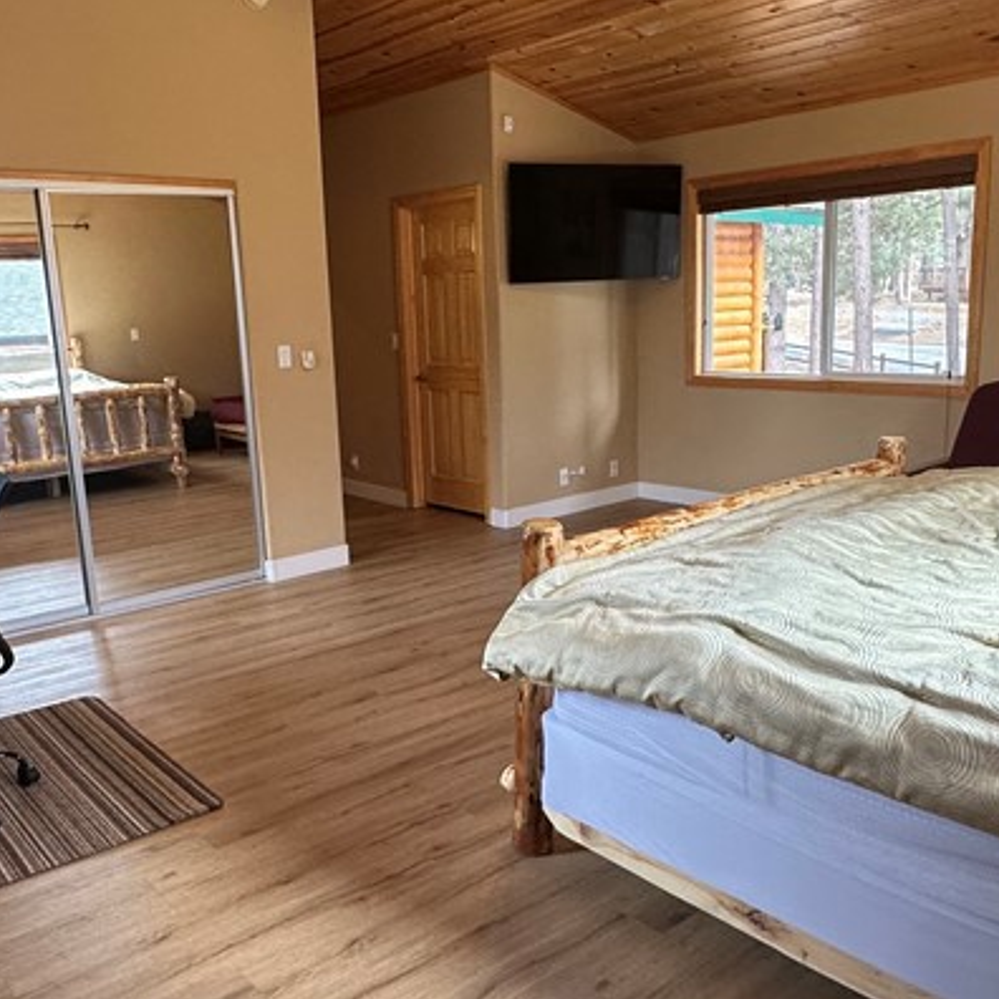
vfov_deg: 51.1
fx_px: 1045
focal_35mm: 32
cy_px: 517
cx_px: 474
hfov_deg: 51.1
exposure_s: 1/120
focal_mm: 2.22
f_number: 2.2
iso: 200
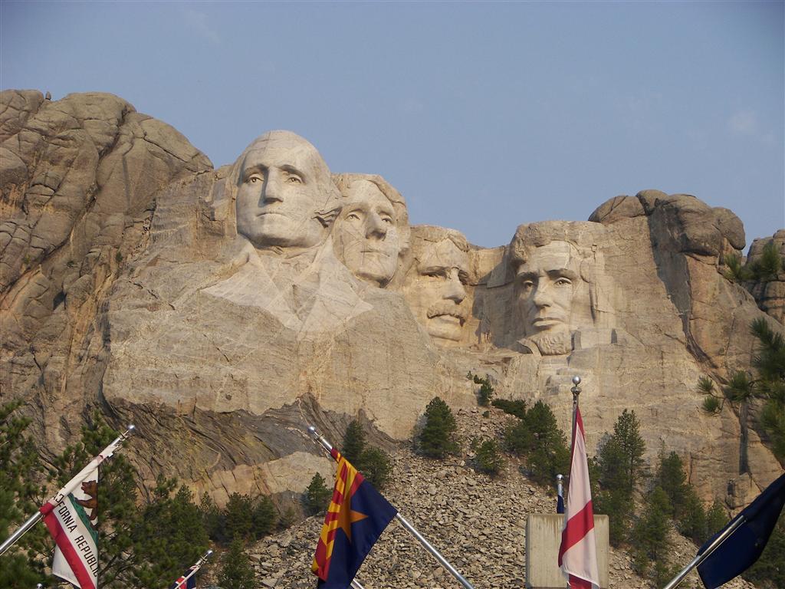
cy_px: 294
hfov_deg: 14.3
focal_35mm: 138
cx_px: 392
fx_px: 3129
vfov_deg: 10.7
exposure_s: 1/800
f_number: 3.2
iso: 64
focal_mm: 22.8
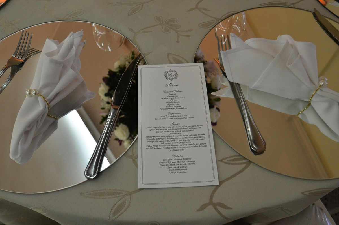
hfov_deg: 62.0
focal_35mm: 30
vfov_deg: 43.4
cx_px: 170
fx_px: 282
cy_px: 112
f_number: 4.5
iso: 800
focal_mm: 20
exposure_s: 1/50
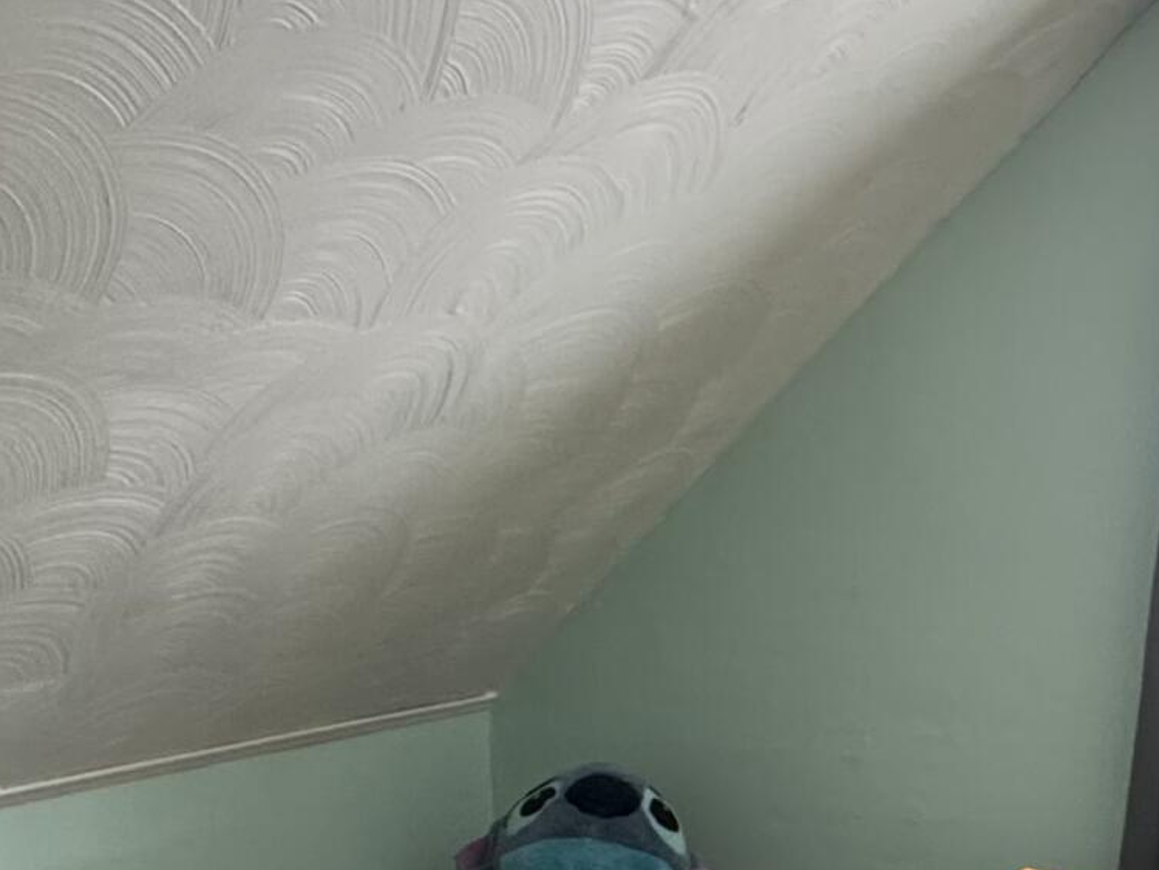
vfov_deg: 25.0
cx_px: 573
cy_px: 844
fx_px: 1876
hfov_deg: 34.3
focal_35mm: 56
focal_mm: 2.22
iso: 320
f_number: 2.2
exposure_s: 1/86
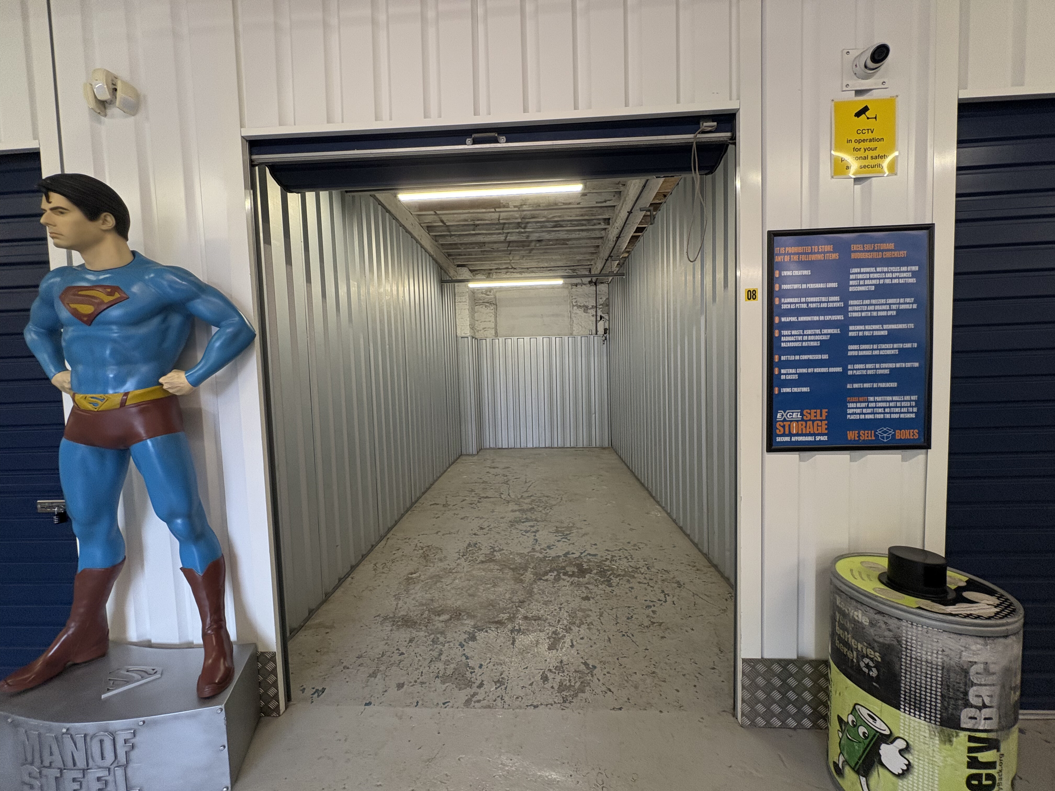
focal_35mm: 14
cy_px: 396
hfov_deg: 102.1
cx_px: 528
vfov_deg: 85.7
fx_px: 427
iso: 250
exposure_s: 1/100
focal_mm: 2.22
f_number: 2.2
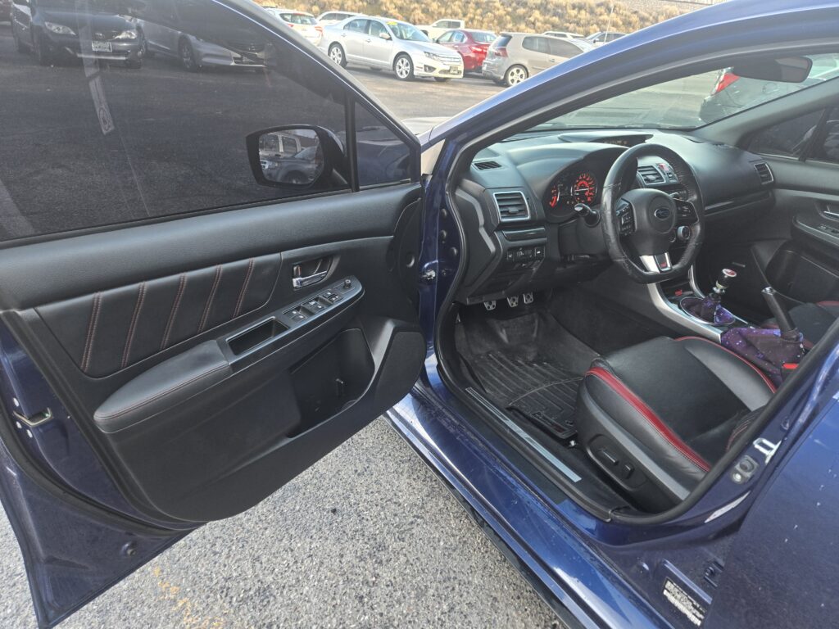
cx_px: 420
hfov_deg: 73.9
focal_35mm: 23
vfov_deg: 58.9
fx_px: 557
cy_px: 314
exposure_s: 1/180
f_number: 1.8
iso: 100
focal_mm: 5.4
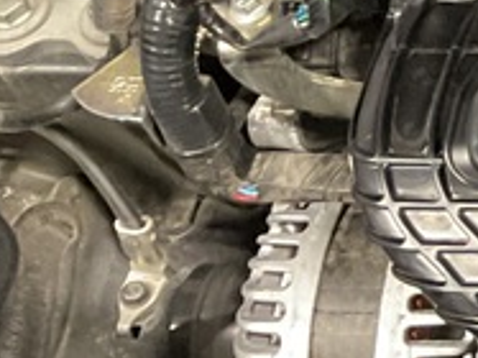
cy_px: -184
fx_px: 2056
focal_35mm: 149
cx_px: 1168
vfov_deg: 9.6
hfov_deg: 11.0
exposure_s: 1/33
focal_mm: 3
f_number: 1.8
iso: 200
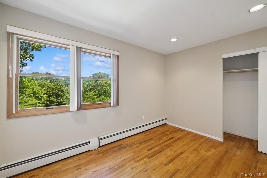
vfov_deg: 81.2
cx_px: 134
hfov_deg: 104.3
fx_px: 104
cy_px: 89
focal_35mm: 14
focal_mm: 14
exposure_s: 1/250
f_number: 8
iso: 400
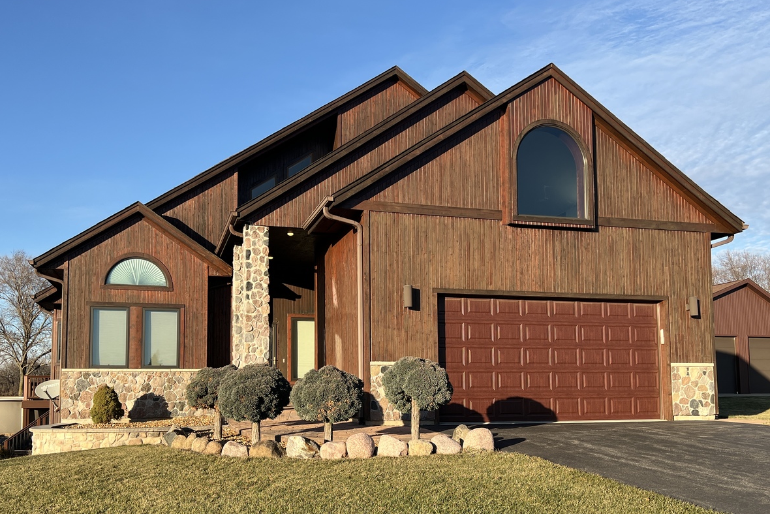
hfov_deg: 57.2
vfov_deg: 39.6
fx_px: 706
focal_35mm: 33
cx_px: 368
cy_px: 333
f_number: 1.5
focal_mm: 5.7
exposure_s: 1/1838
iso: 50
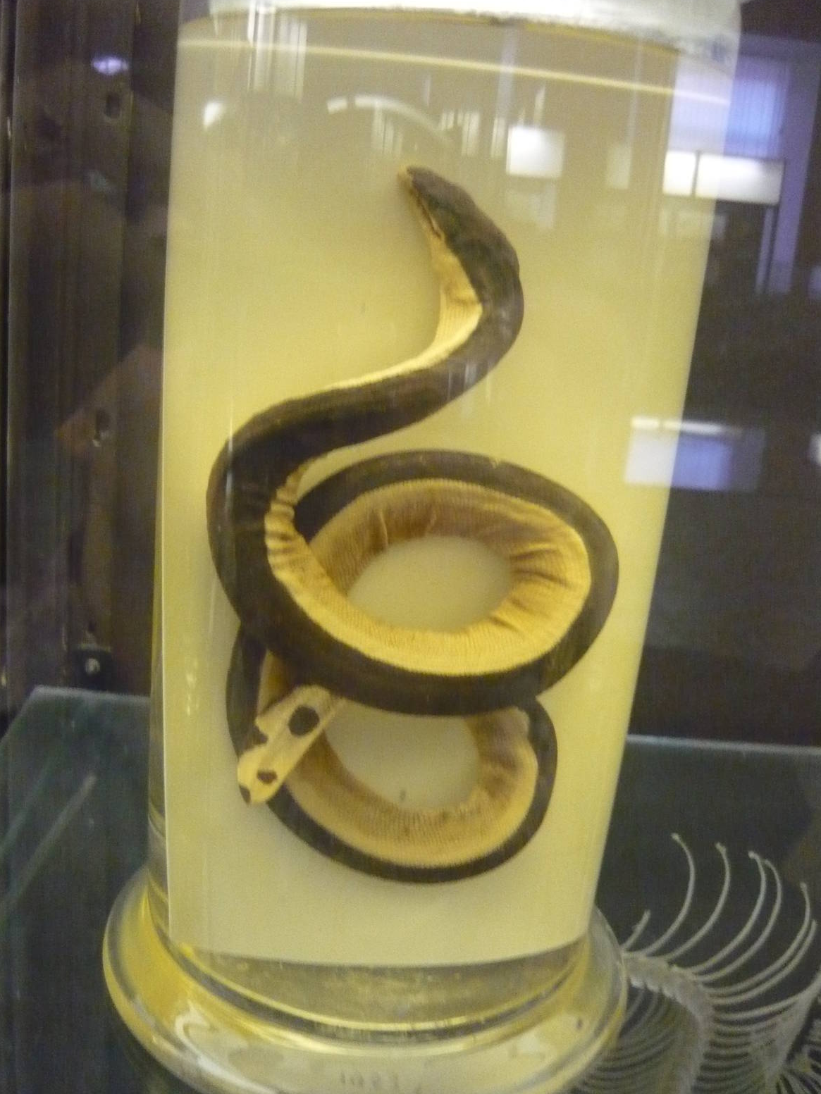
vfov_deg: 54.0
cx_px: 399
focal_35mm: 34
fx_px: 1075
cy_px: 554
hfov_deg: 41.8
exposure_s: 1/30
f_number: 2.8
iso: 800
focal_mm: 5.5
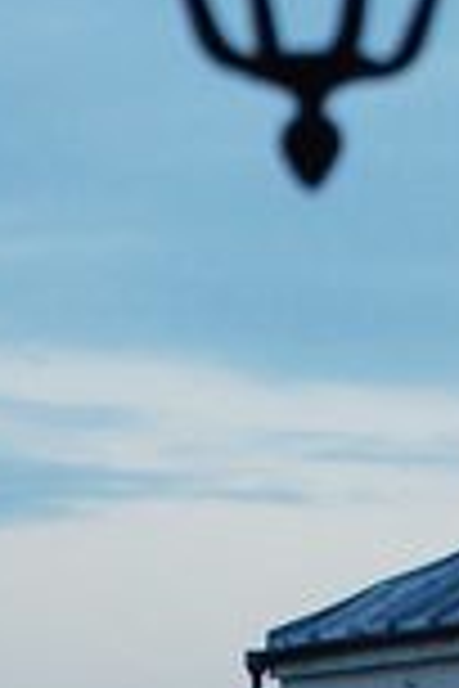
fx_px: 7304
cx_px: 700
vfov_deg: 5.4
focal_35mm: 382
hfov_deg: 3.6
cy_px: -126
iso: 800
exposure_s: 1/80
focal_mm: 65
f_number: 4.5
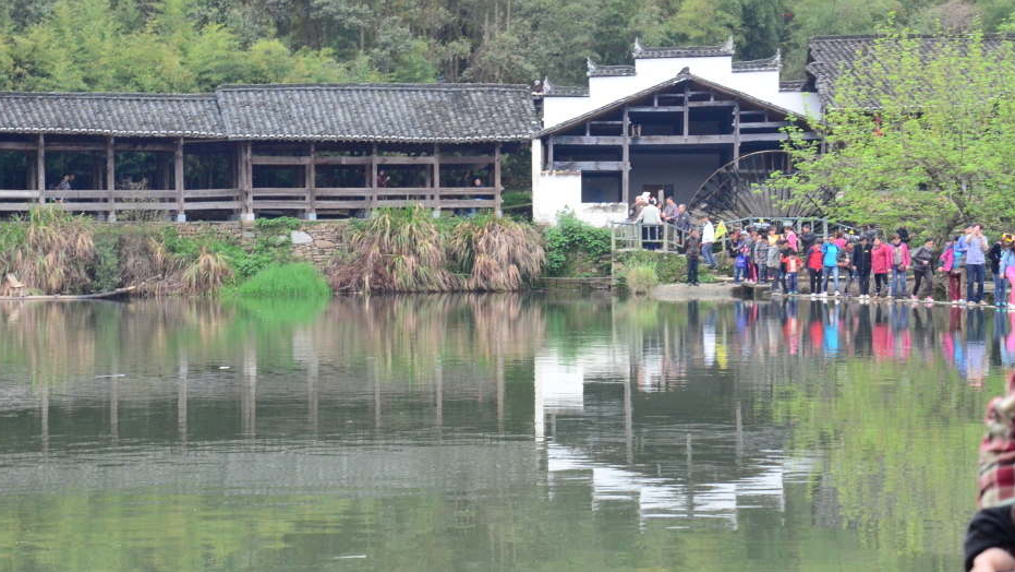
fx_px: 2692
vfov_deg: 12.1
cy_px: 282
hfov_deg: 21.4
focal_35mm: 100
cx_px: 479
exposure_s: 1/100
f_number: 9
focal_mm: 58
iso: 2000
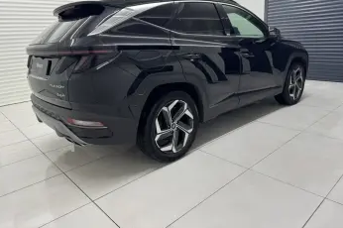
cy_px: 95
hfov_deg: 69.4
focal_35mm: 26
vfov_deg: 49.3
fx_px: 247
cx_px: 167
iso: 160
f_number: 1.78
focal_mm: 6.76
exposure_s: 1/50
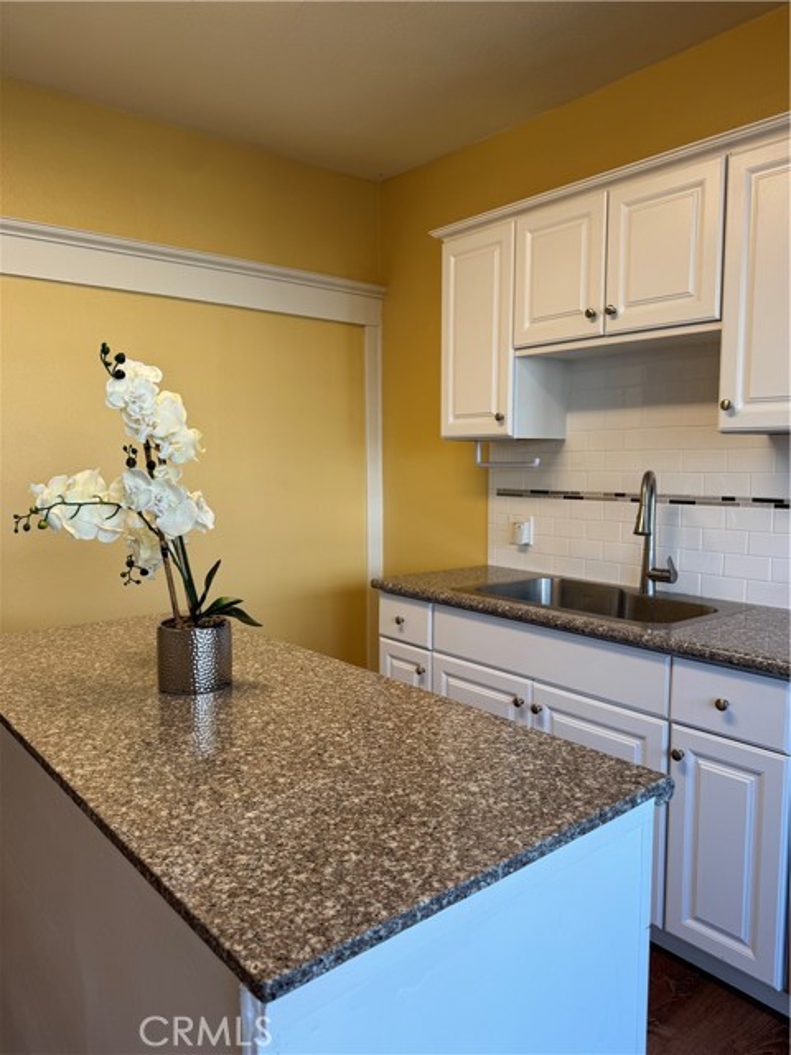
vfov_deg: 71.6
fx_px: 731
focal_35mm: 24
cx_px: 396
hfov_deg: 56.8
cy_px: 528
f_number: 1.78
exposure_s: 1/120
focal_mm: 6.76
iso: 80
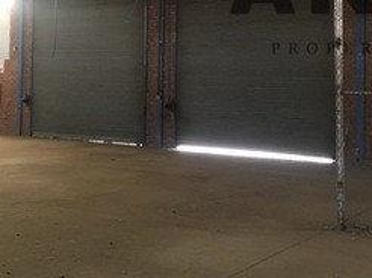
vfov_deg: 24.5
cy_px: 66
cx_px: 197
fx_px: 633
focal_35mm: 59
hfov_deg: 32.7
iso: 200
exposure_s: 1/20
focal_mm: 4.15
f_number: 2.2
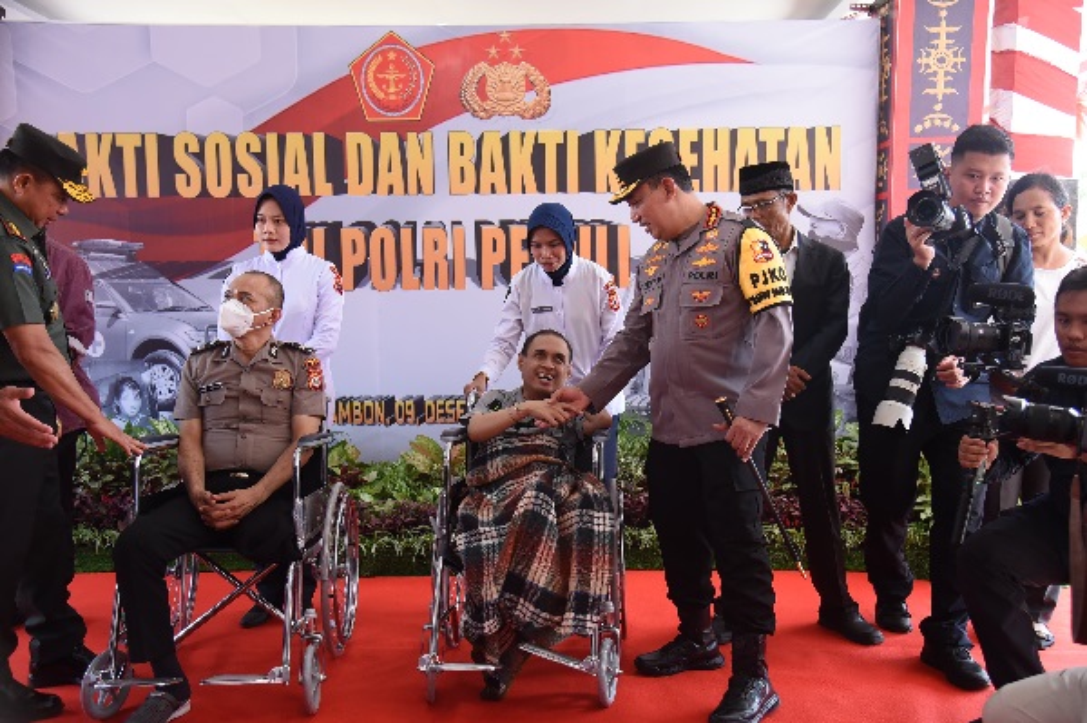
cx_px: 544
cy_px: 362
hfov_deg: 47.4
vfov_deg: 32.6
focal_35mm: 41
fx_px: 1237
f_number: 4
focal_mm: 27
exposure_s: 1/40
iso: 640
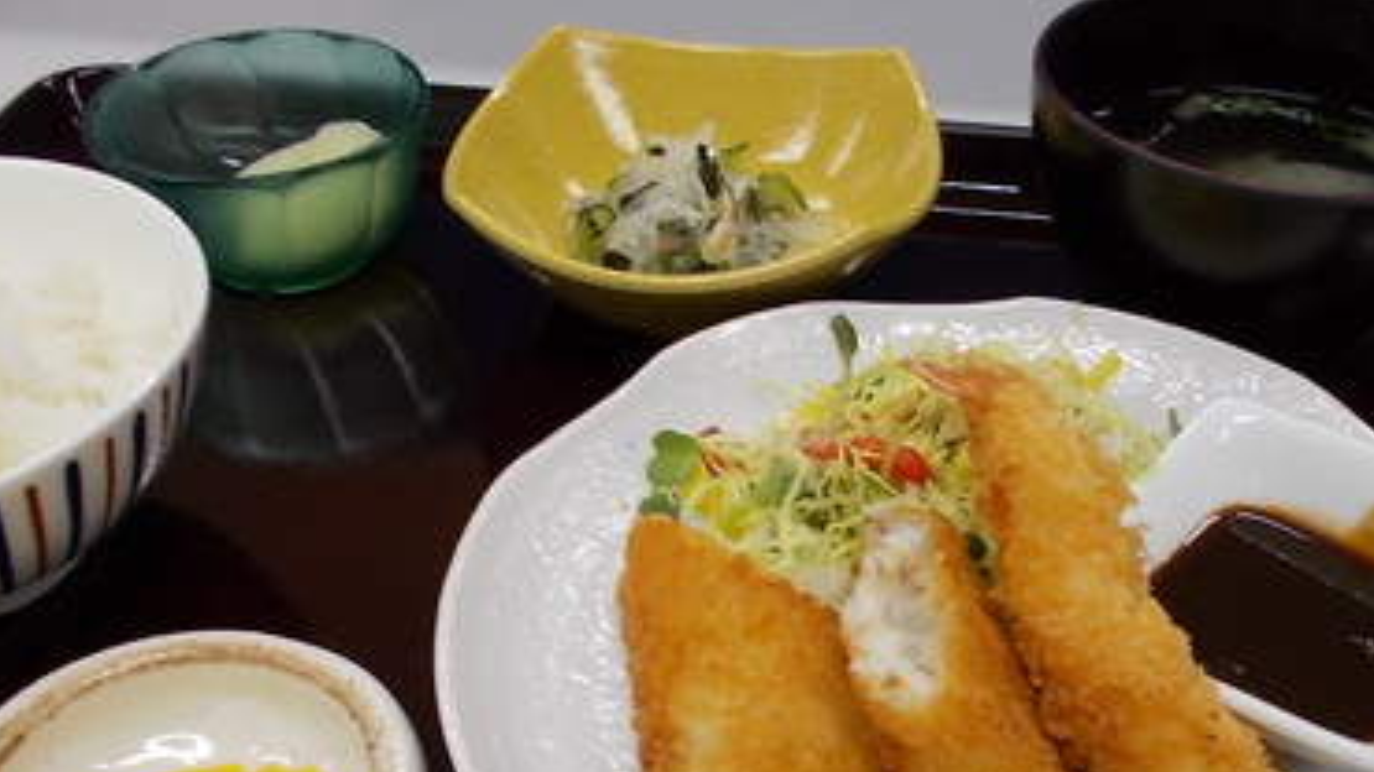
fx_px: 1530
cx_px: 741
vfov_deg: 27.5
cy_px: 668
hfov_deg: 48.3
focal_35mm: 42
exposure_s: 1/25
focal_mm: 4.6
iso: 80
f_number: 3.2
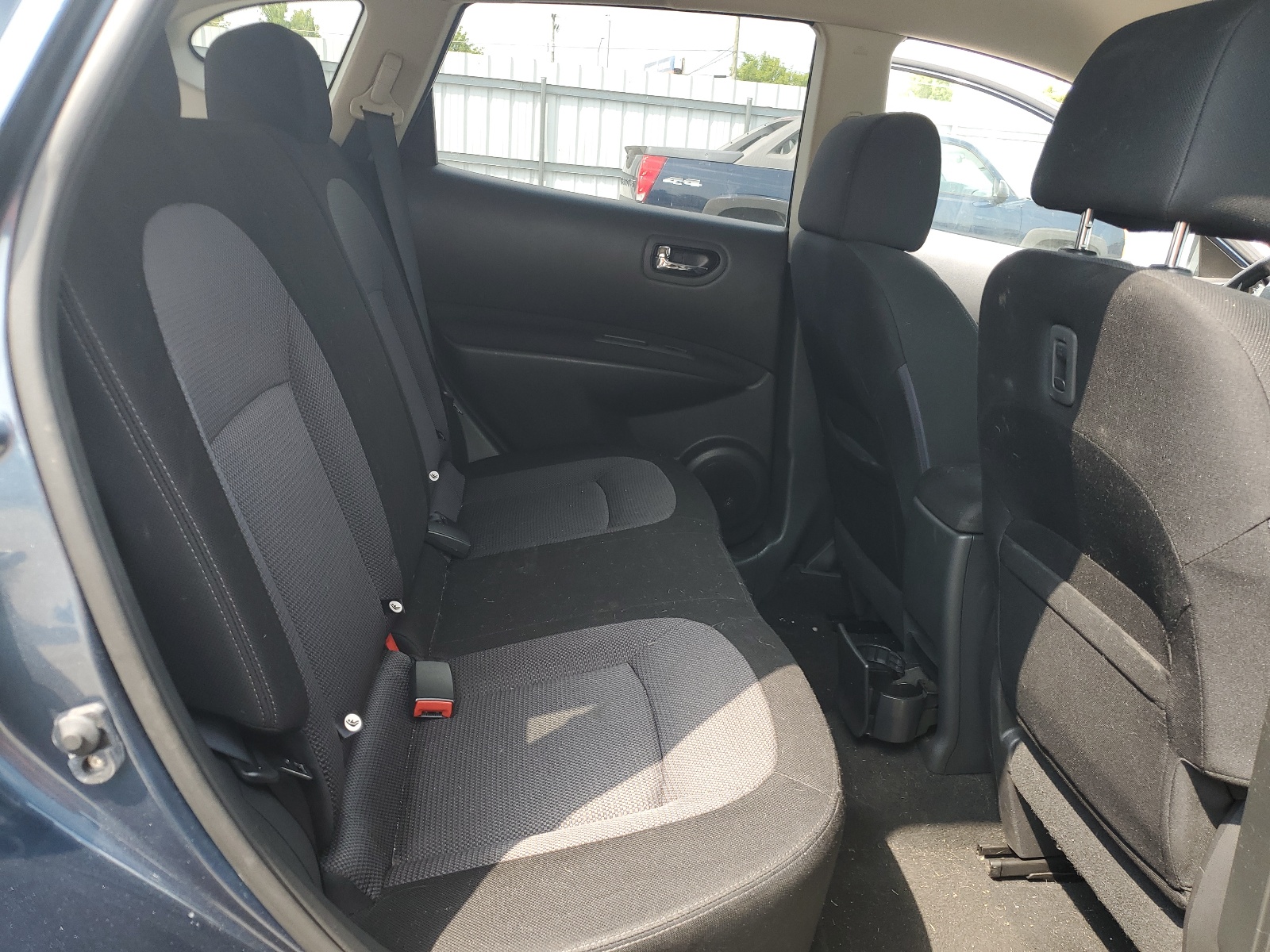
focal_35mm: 26
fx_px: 954
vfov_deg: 53.1
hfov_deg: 67.3
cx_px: 635
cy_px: 476
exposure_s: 1/217
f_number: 1.5
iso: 50
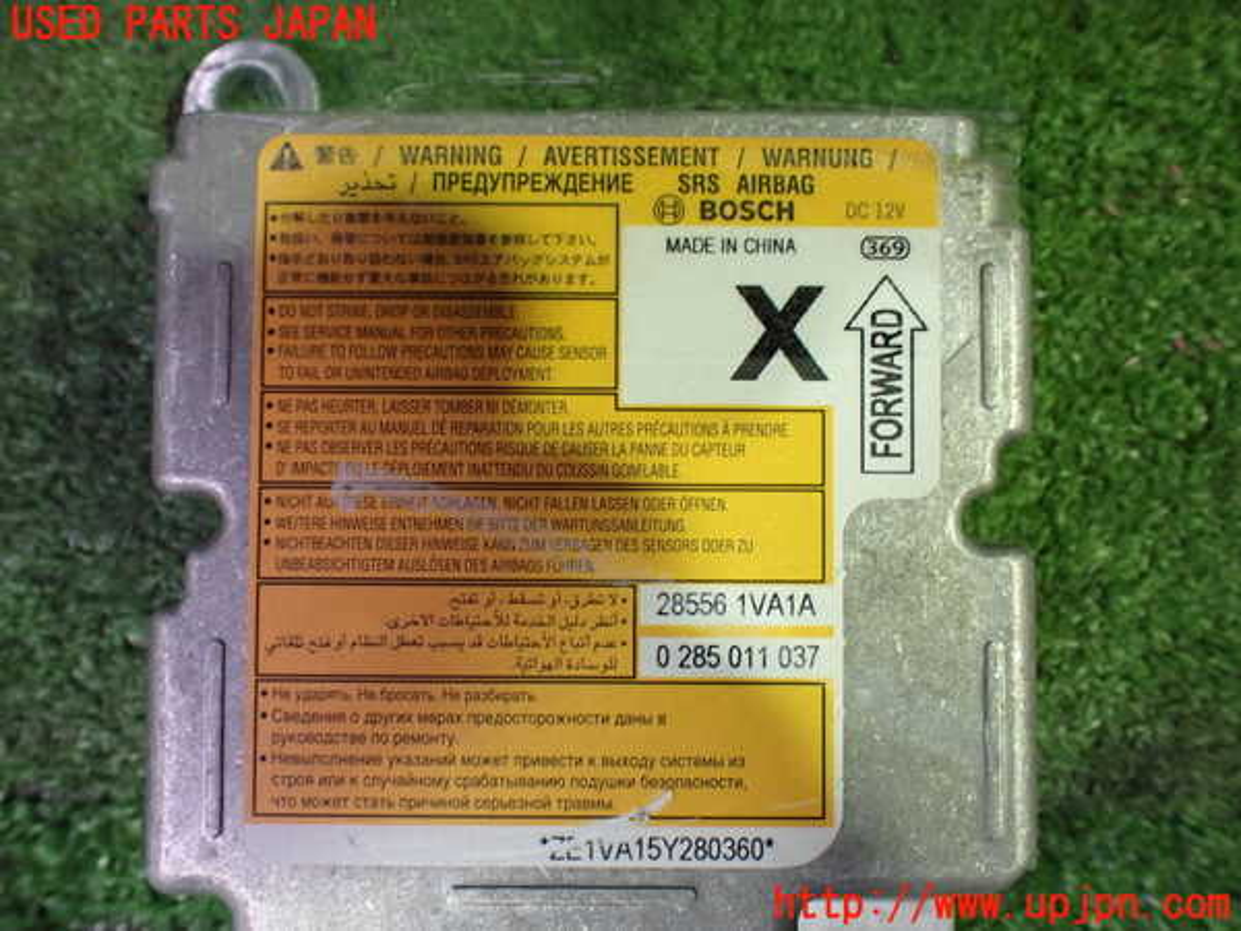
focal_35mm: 30
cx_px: 620
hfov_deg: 60.0
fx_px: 1076
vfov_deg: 46.8
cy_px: 466
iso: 800
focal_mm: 5.4
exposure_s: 1/80
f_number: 2.3
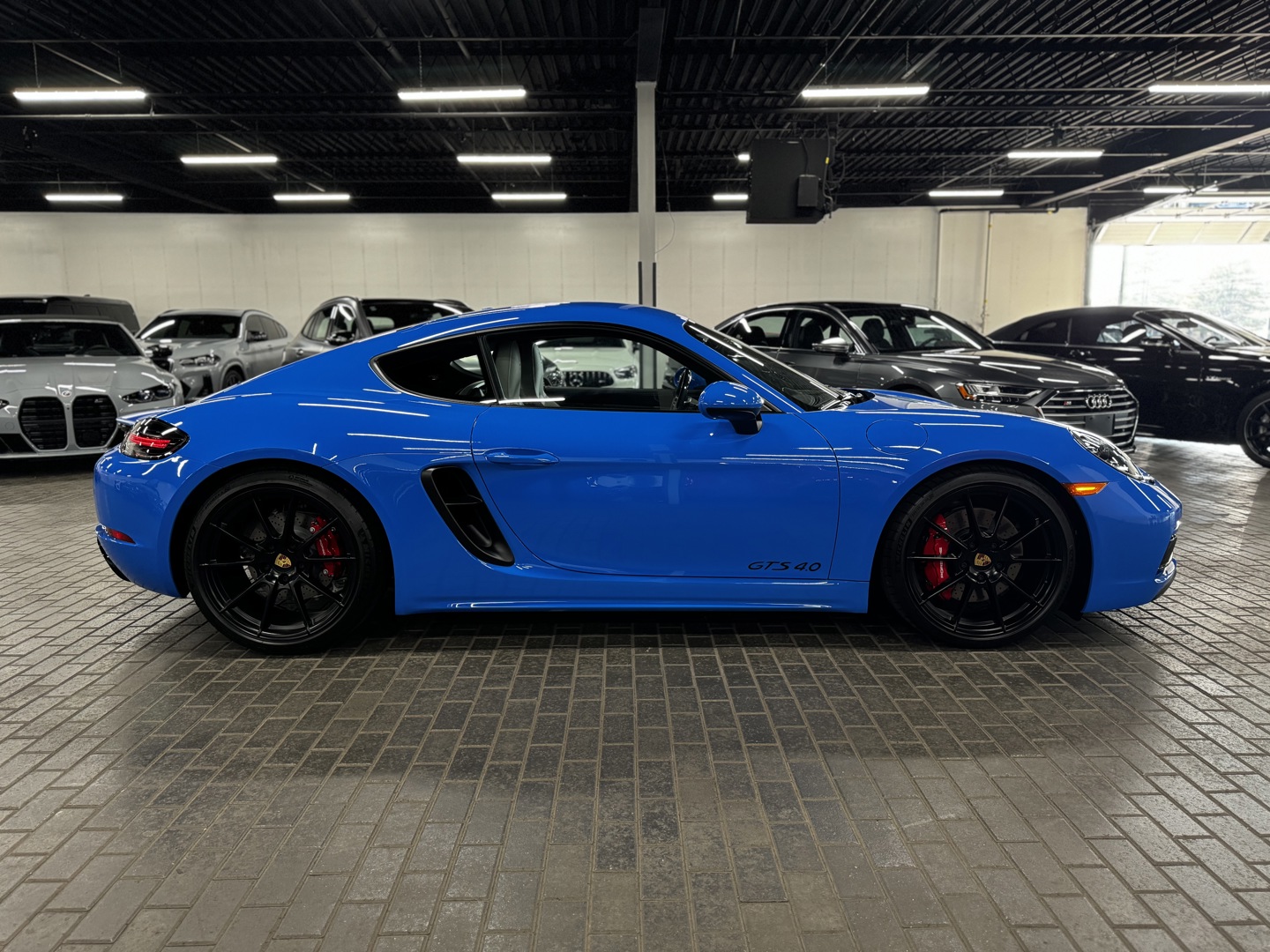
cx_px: 635
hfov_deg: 71.6
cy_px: 476
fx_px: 881
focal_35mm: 24
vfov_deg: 56.8
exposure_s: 1/60
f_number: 1.78
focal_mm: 6.86
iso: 400
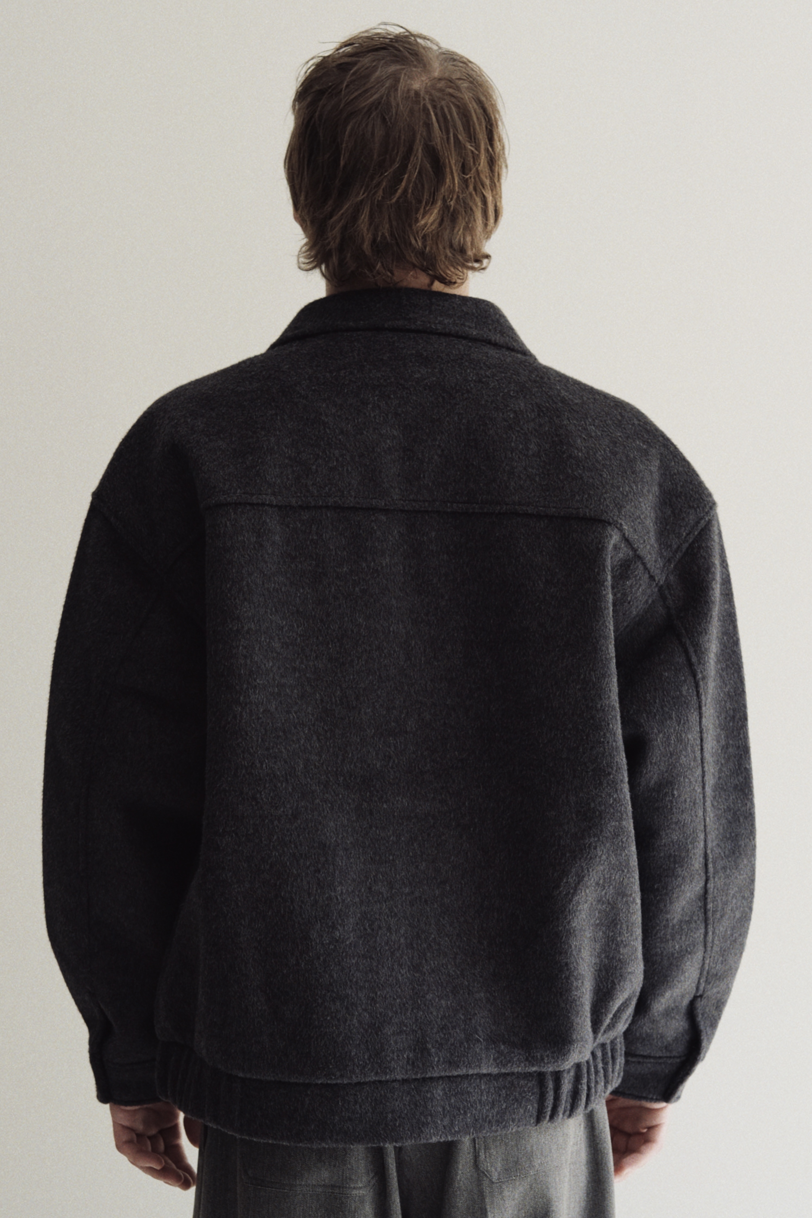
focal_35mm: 53
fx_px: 1793
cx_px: 406
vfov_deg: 37.5
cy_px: 609
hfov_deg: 25.5
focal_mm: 35
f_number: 2.8
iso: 320
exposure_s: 1/140
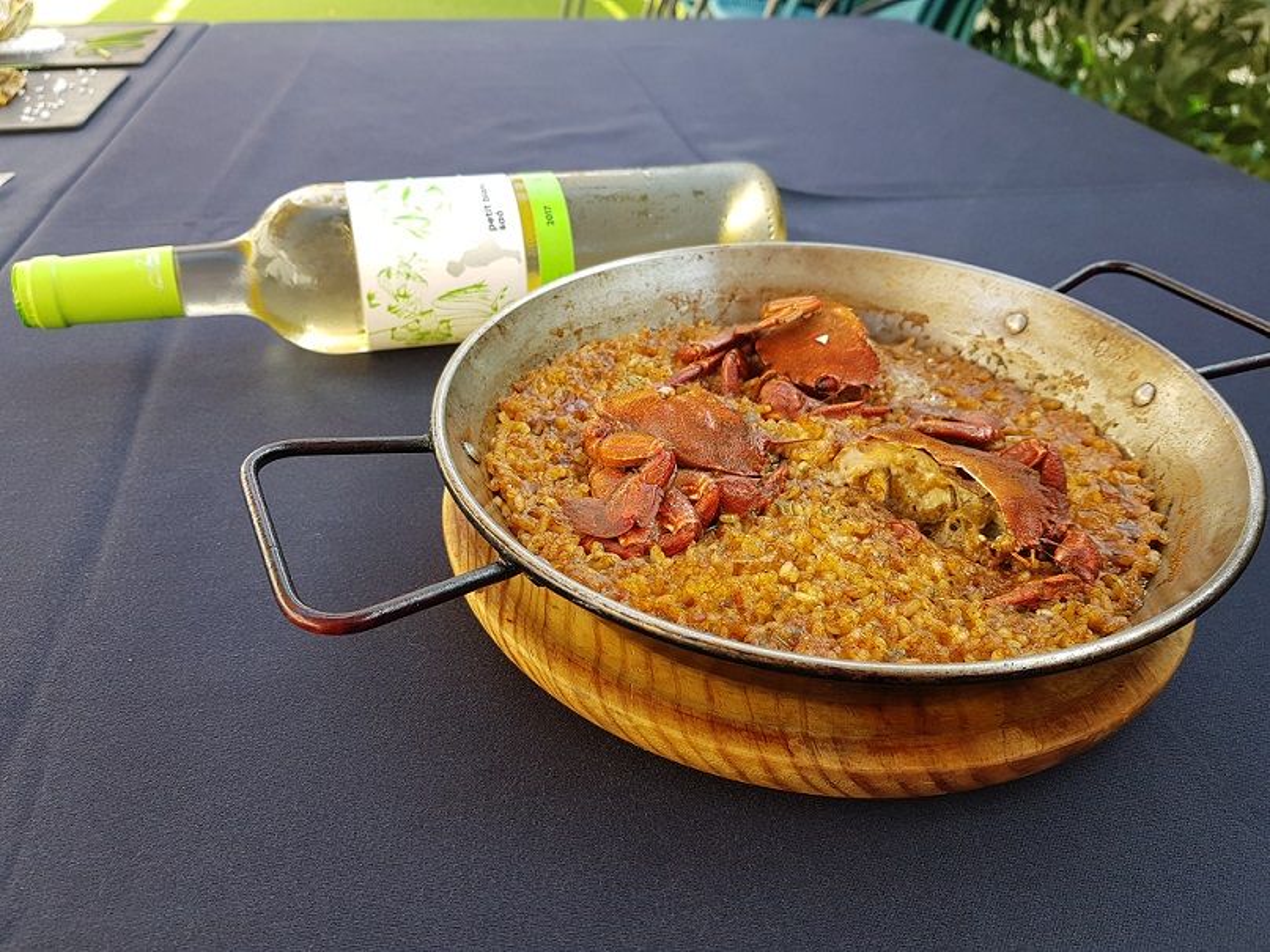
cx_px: 635
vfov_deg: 53.1
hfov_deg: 67.3
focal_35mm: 26
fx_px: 954
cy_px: 476
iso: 40
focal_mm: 4.2
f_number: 1.7
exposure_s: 1/184
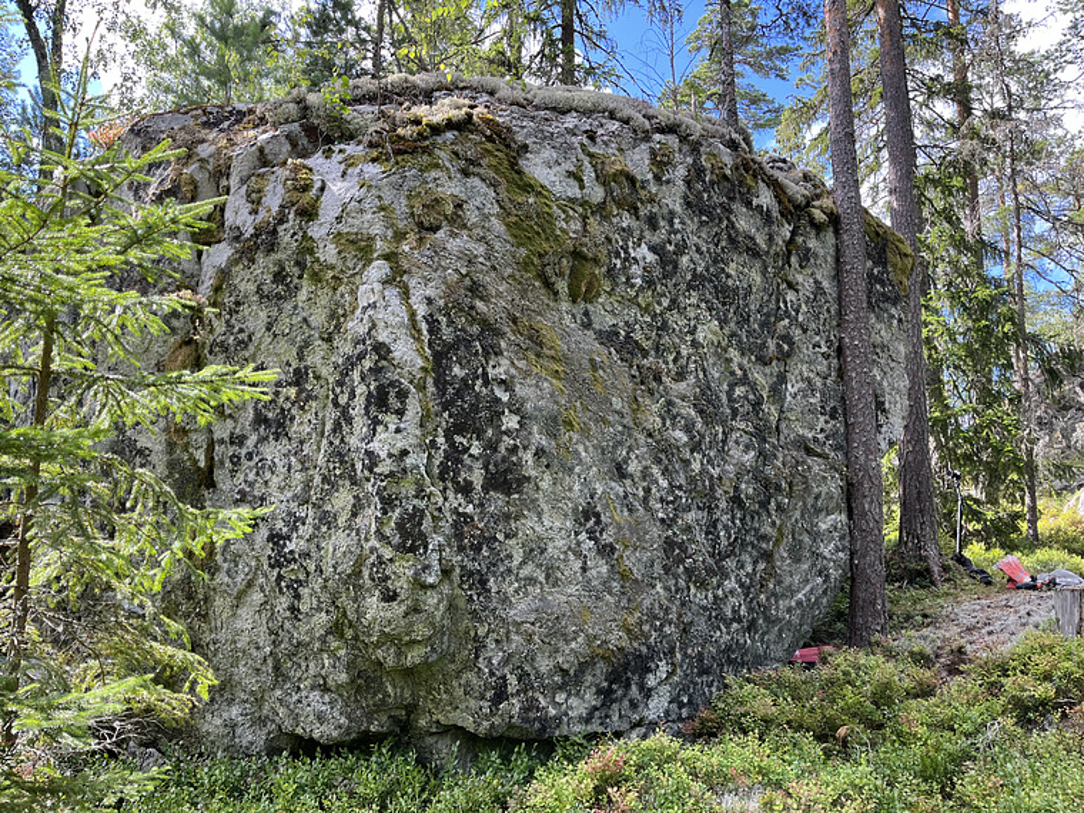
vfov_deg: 53.1
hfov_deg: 67.3
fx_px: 814
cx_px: 542
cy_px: 406
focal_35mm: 26
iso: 50
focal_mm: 5.1
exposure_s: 1/329
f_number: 1.6
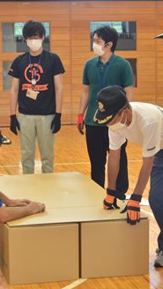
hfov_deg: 14.0
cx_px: 41
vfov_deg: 24.7
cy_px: 145
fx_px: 659
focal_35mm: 86
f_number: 20
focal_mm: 36
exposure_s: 1/80
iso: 720
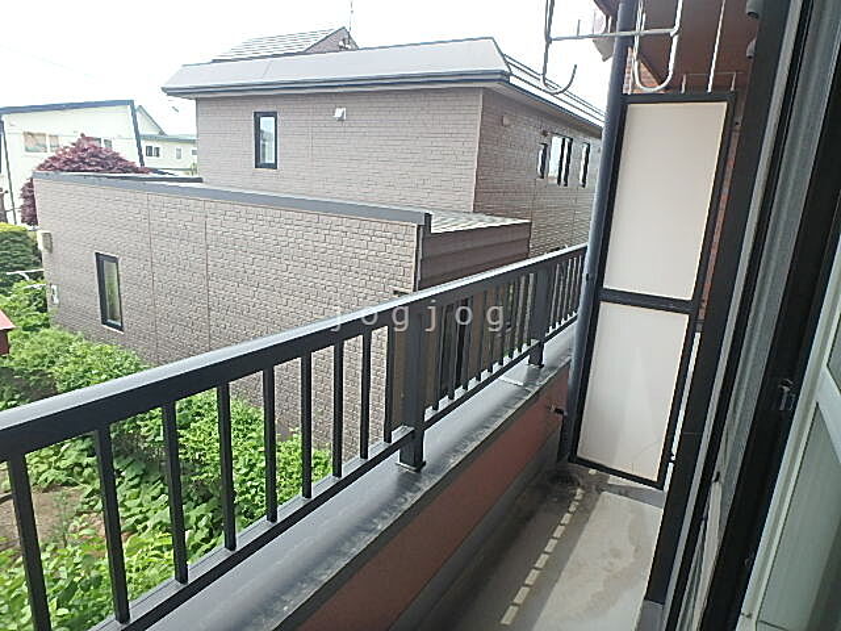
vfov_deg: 63.4
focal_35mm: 21
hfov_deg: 79.0
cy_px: 316
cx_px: 420
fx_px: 510
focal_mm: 3.7
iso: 125
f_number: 3.5
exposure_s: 1/320
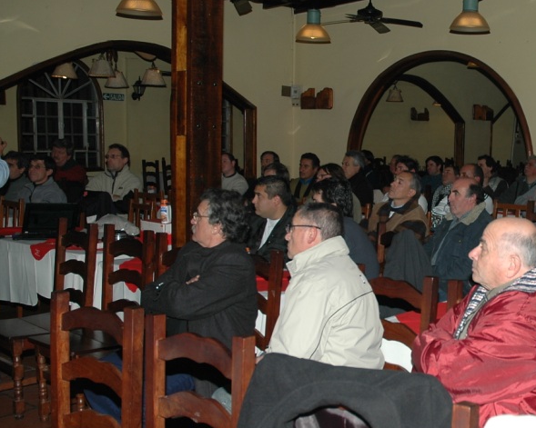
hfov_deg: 39.6
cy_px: 221
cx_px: 459
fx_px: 698
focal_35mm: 44
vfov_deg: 34.1
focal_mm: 18
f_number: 5
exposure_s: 1/500
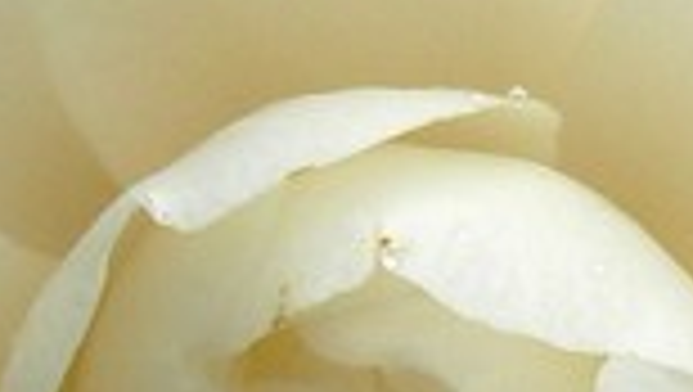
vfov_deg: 5.9
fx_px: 3753
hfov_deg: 10.5
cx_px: 423
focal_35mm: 204
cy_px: 500
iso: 100
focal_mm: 6
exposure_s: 1/160
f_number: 4
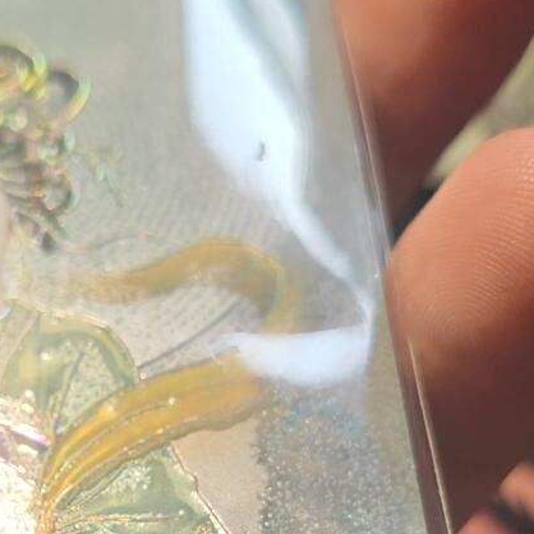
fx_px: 1728
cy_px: 612
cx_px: 152
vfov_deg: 16.9
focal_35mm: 99
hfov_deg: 17.5
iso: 50
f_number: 1.6
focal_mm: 5.4
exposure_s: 1/100
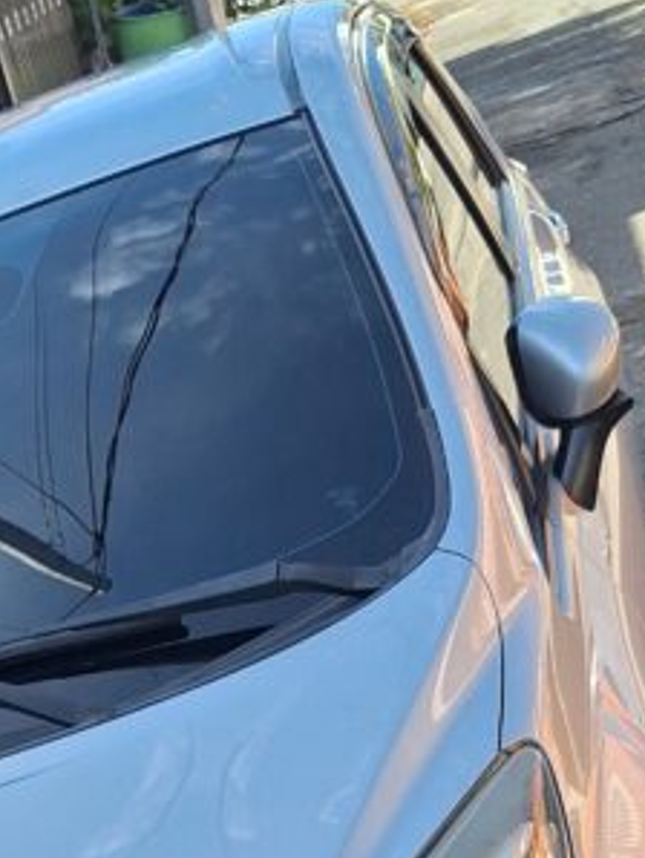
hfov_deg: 18.5
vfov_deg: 22.4
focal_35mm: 79
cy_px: 1077
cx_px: 135
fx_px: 1960
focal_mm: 5.54
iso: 40
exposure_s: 1/991
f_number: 1.8
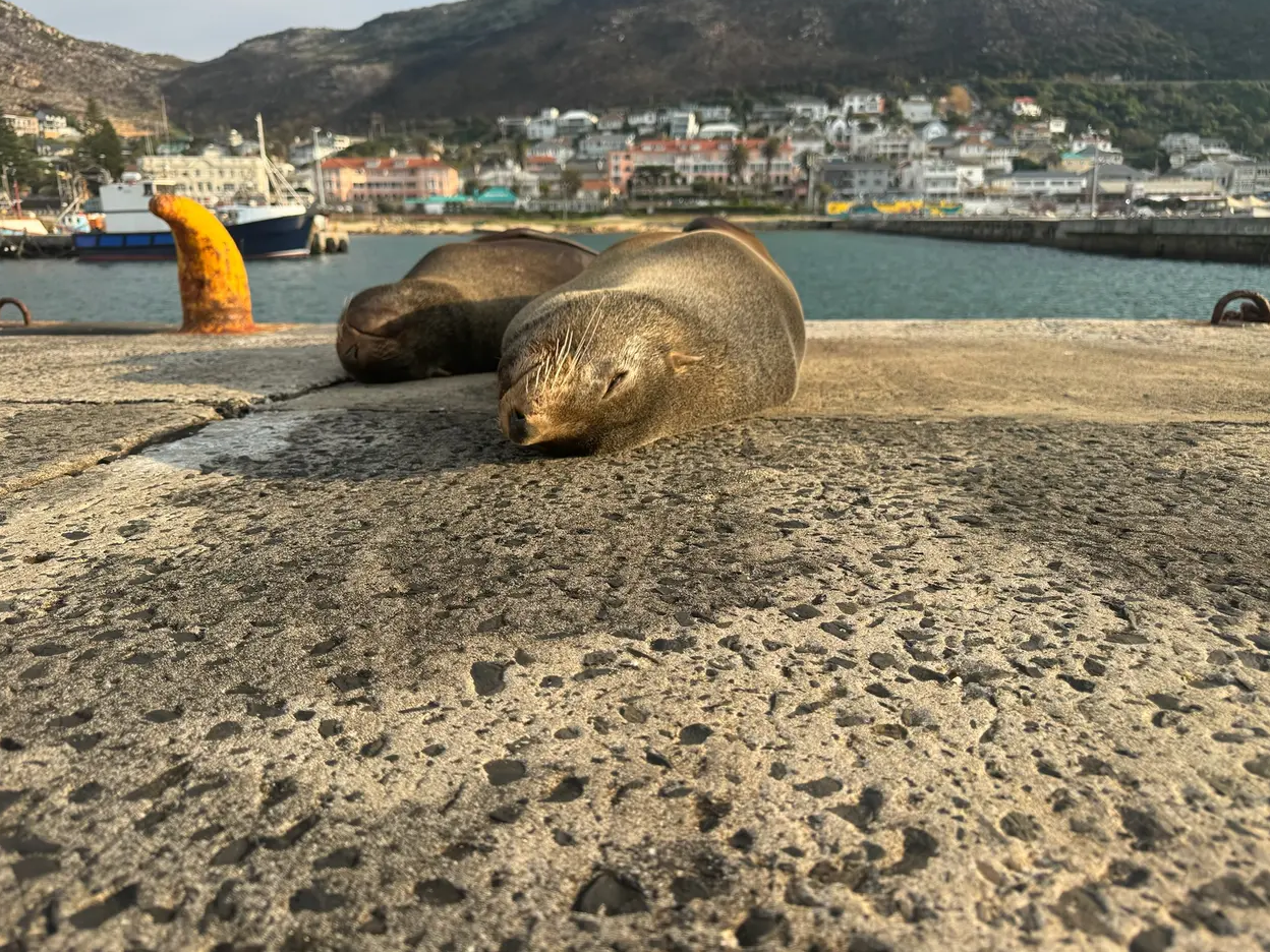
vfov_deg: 54.9
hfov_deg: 69.4
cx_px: 627
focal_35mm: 25
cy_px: 457
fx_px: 917
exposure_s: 1/1767
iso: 80
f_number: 1.78
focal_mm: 6.76
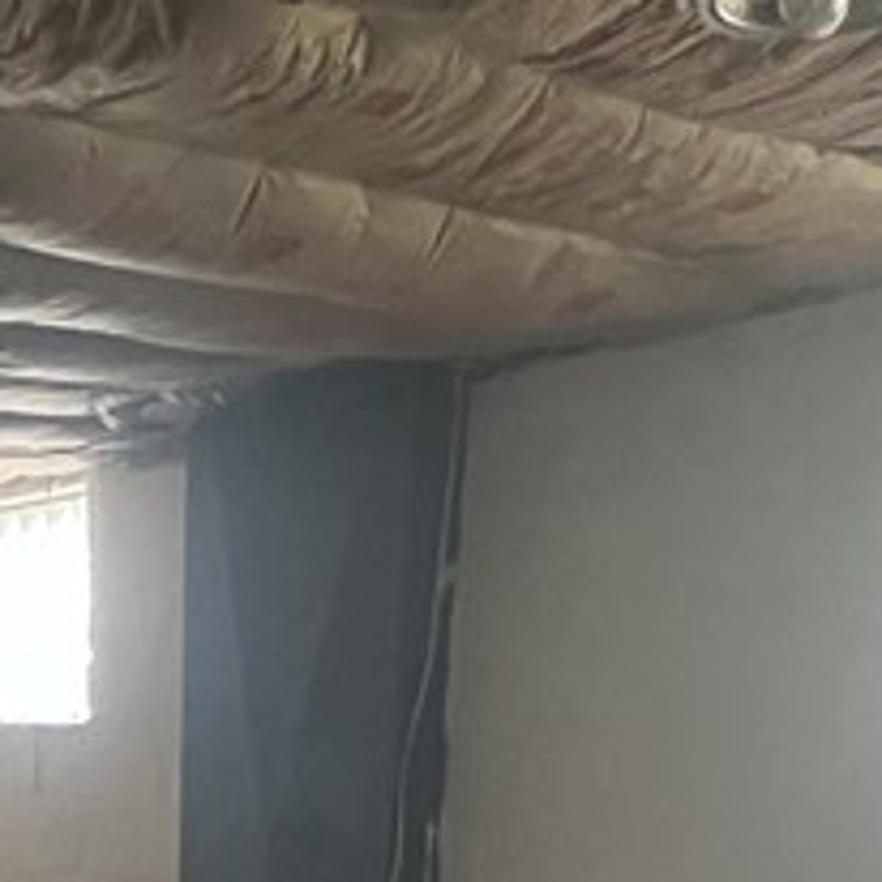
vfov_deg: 24.4
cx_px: 103
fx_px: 1643
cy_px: 1267
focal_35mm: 57
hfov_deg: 29.0
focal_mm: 1.57
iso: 1000
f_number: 1.8
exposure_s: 1/49
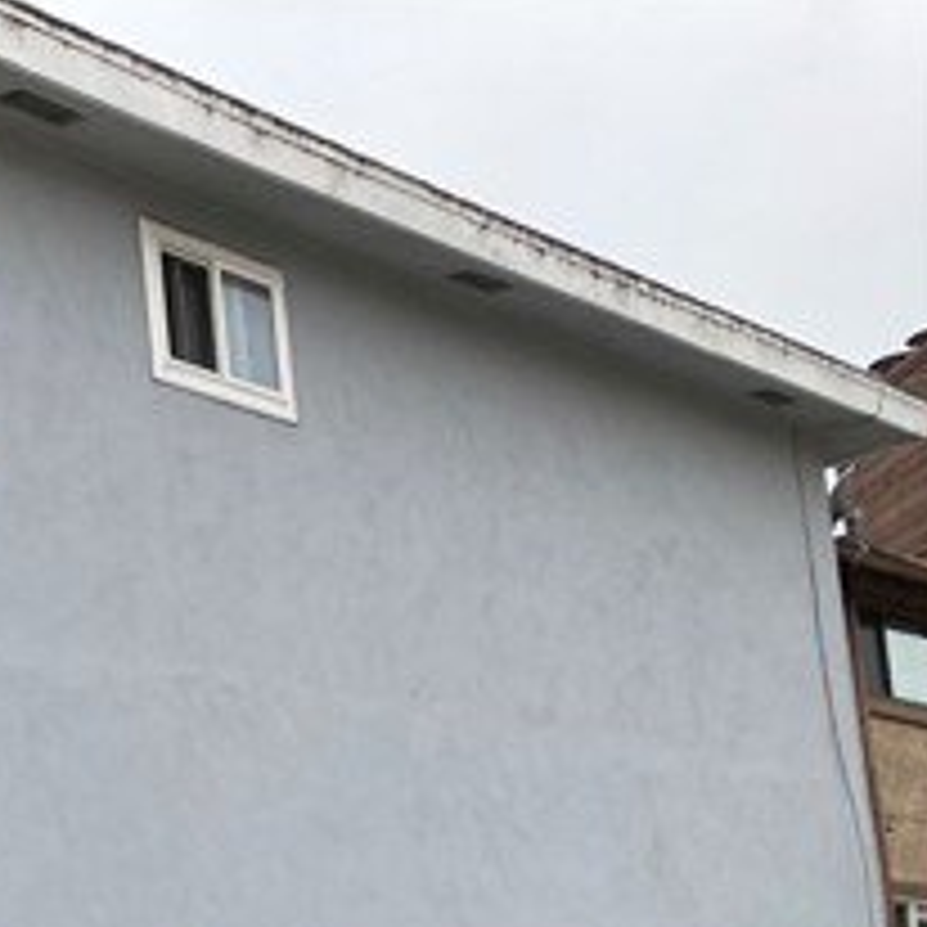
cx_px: -495
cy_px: 1066
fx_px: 2333
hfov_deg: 19.4
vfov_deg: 21.1
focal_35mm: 77
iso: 20
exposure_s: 1/934
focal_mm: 3.99
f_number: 1.8
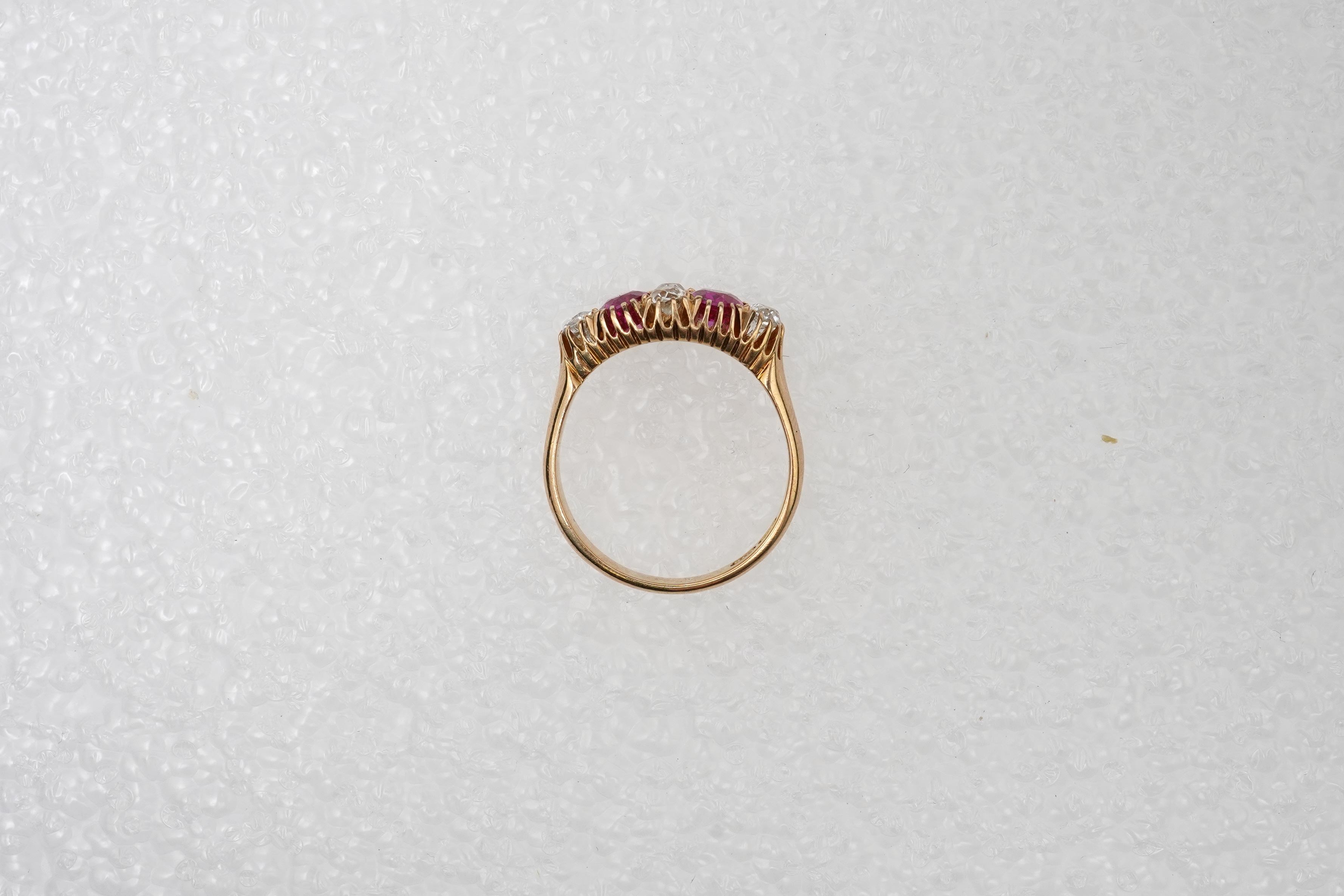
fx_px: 1867
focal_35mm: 50
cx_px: 691
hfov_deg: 39.6
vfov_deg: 27.0
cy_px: 437
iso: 400
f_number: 22
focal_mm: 30
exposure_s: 1/100
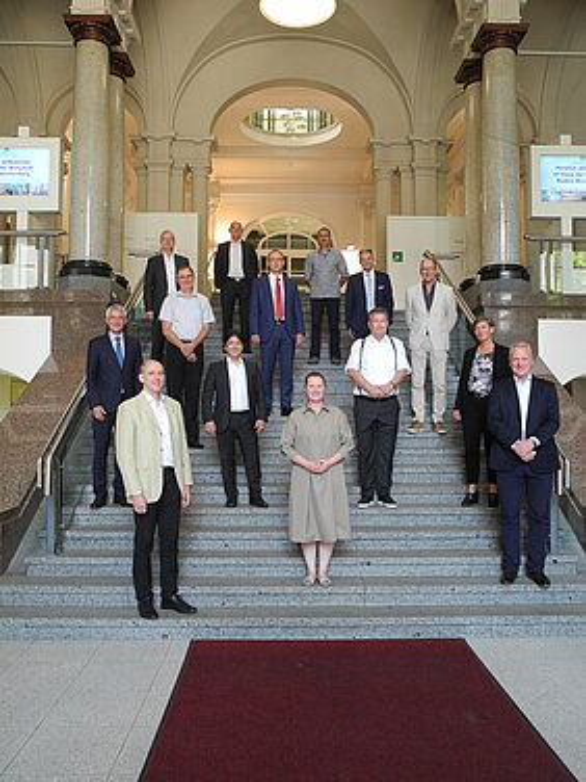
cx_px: 293
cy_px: 391
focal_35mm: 32
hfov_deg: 44.2
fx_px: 722
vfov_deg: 56.8
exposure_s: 1/30
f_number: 2.8
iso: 268
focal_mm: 6.8
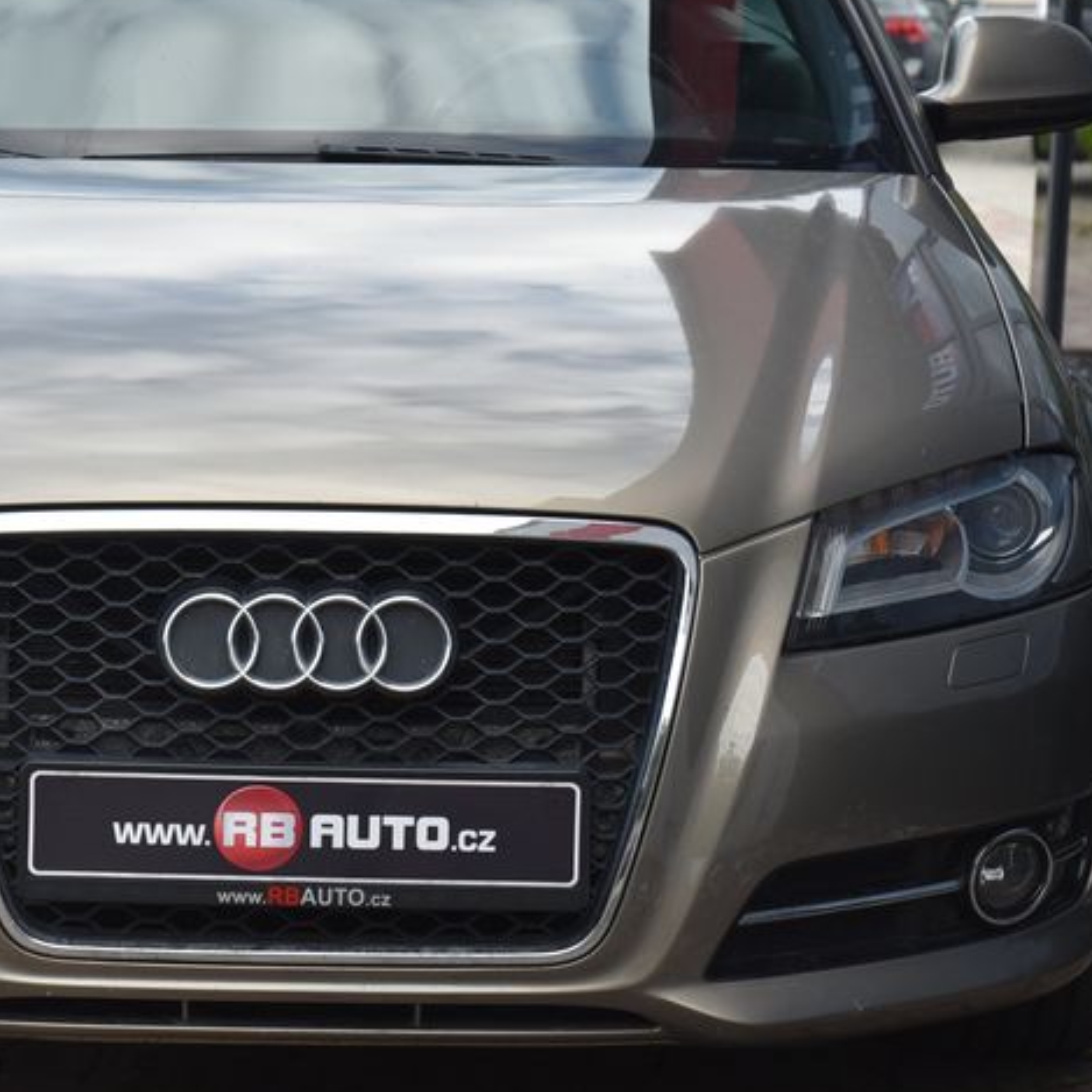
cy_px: 466
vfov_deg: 13.4
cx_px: 251
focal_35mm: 130
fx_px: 4640
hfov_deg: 13.4
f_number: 7.1
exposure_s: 1/200
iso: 500
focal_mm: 70
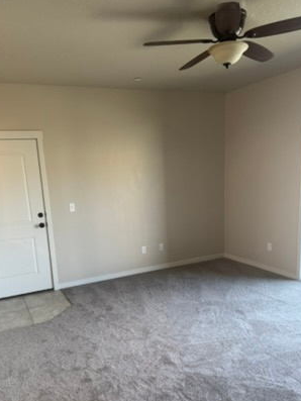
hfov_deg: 48.2
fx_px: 336
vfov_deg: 61.2
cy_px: 238
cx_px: 138
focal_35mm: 29
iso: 200
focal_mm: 6.76
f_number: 1.78
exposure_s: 1/120
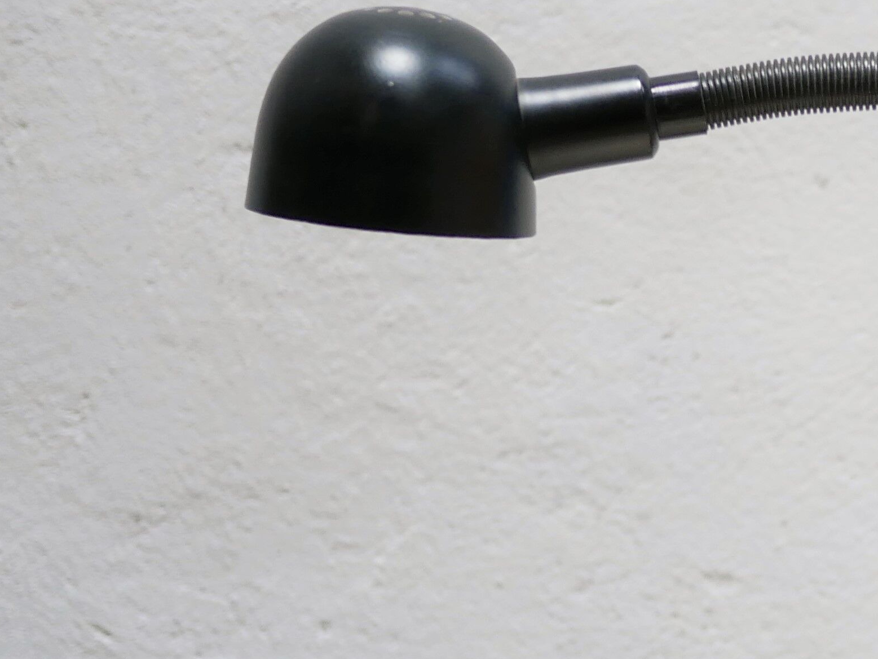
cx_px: 949
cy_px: 446
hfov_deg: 16.2
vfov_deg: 12.5
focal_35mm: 118
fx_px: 2994
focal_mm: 20
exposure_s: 1/60
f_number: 1.7
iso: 400
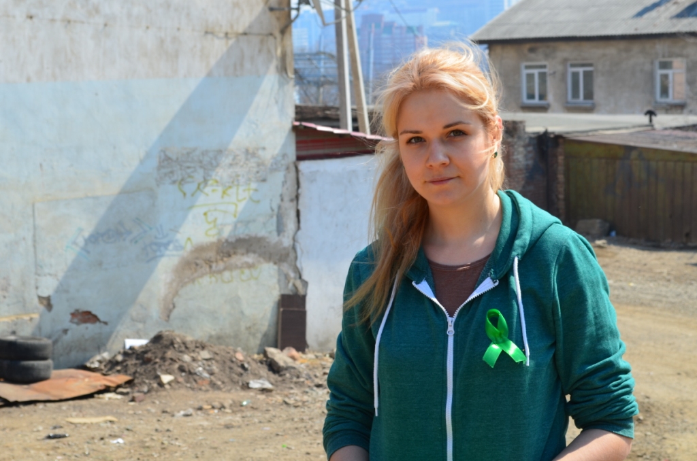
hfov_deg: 28.1
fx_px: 1391
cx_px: 348
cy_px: 230
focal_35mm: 72
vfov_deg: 18.8
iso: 140
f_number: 11
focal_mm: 48
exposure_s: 1/125
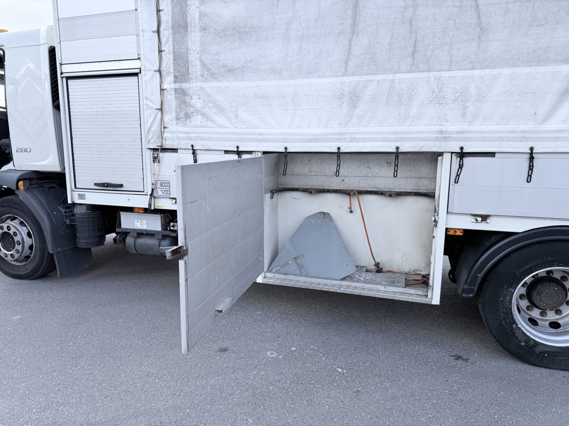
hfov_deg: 71.6
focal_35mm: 24
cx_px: 284
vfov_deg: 56.8
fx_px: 394
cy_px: 213
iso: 80
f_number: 1.78
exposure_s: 1/1106
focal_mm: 6.76
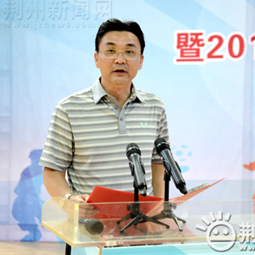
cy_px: 124
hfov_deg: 22.4
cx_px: 155
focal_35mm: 77
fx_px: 642
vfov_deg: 22.5
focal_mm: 58
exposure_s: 1/40
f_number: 4.5
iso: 560
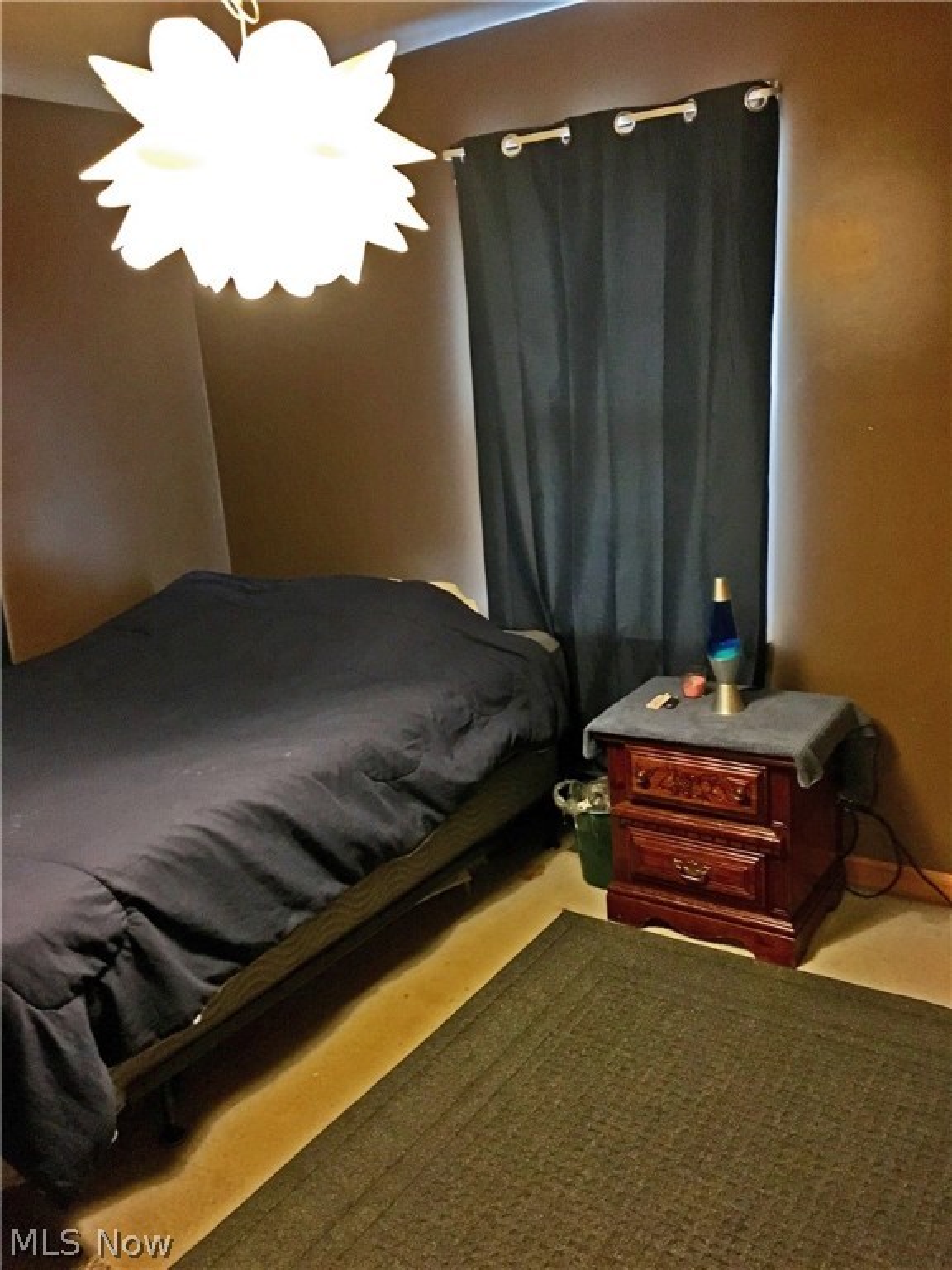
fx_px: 1063
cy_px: 635
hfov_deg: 48.2
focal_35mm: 29
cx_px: 476
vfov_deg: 61.7
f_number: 2.2
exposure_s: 1/15
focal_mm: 4.15
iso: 320
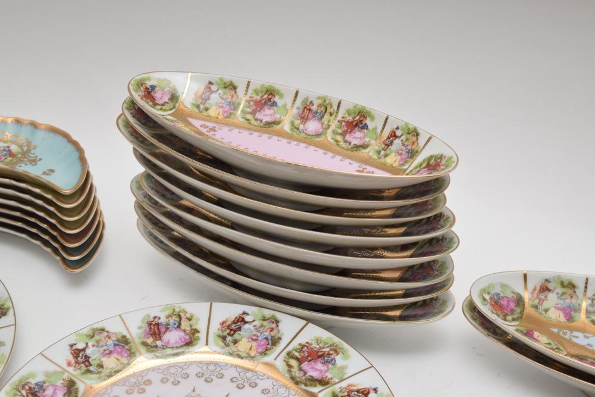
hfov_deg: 24.6
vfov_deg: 16.6
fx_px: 1364
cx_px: 298
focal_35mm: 82
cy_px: 198
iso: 800
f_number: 5.6
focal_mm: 55
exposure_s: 1/100
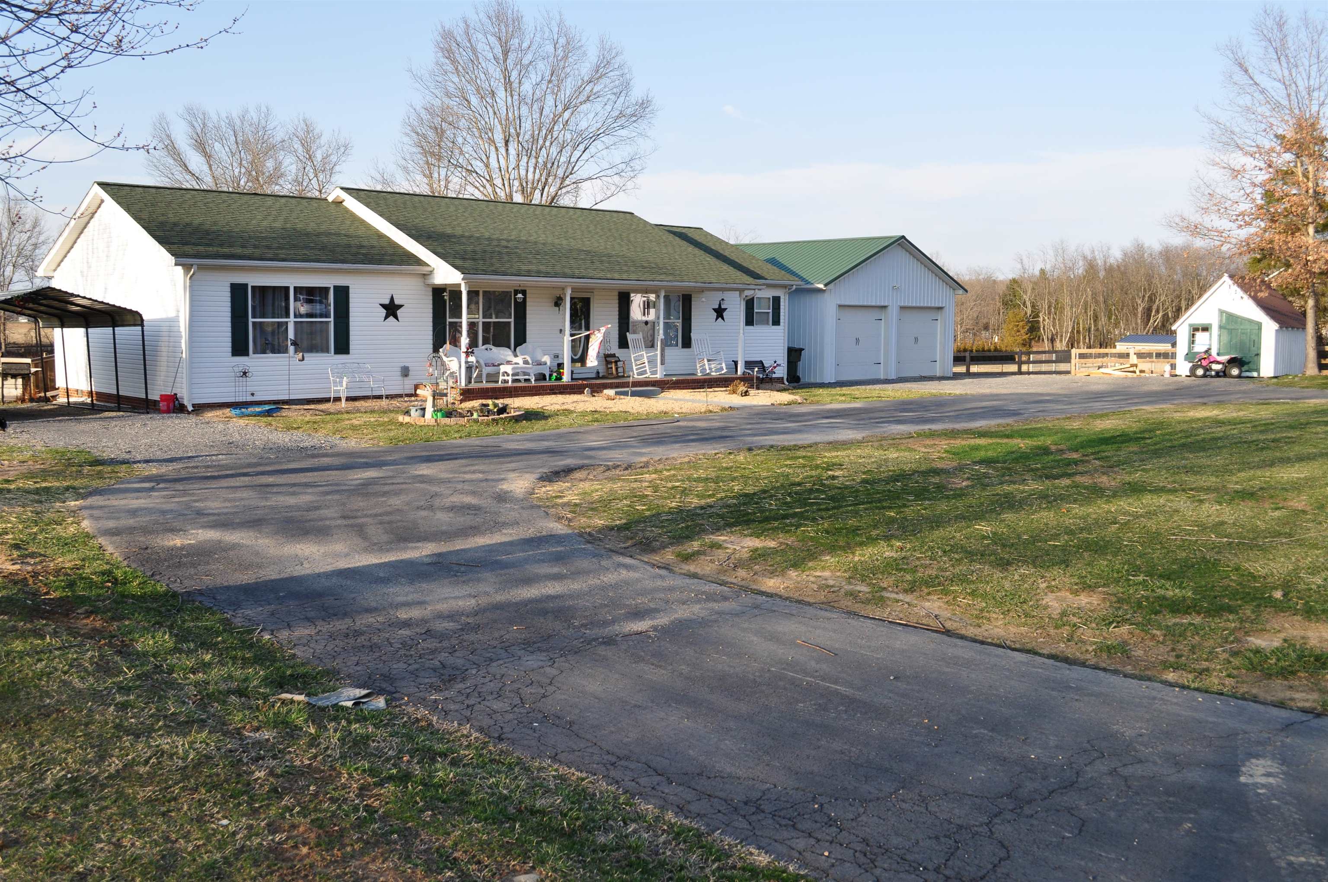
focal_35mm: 33
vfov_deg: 39.9
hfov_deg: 57.3
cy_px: 441
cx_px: 664
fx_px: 1216
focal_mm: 22
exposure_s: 1/160
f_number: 9
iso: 200
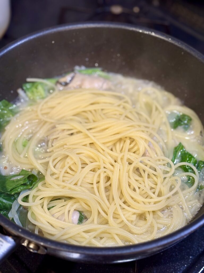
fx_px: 409
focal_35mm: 52
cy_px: 136
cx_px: 102
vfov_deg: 36.8
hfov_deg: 28.0
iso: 64
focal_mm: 5.96
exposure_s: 1/60
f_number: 1.6
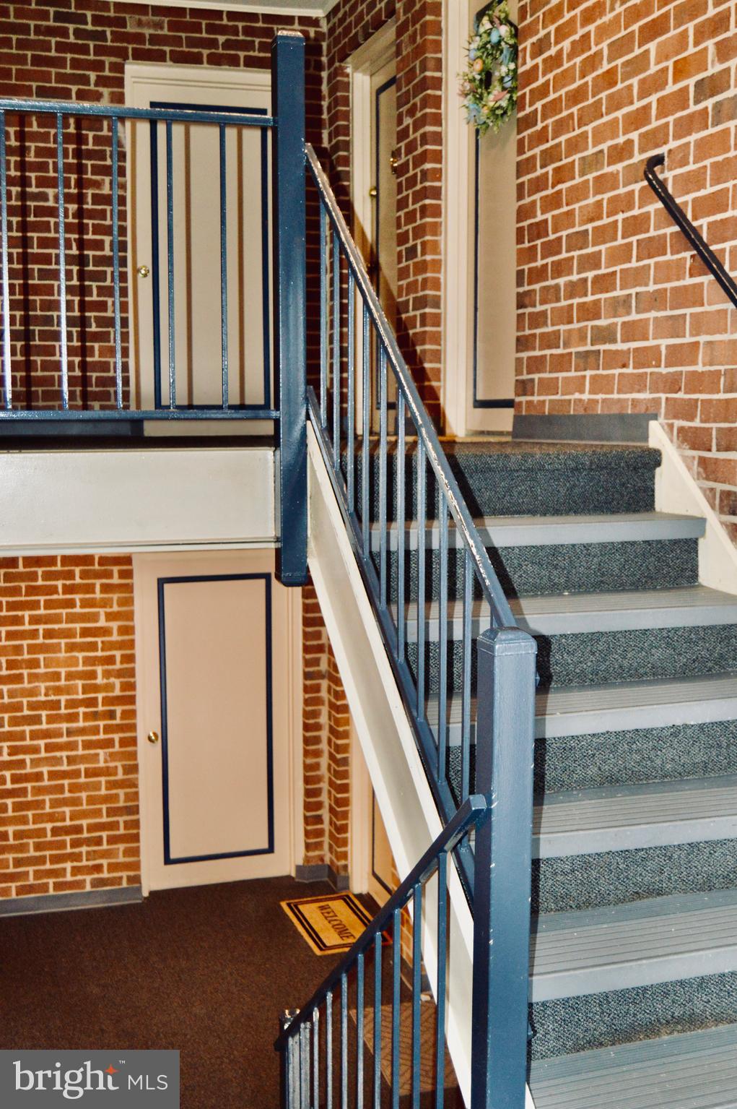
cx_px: 368
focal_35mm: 39
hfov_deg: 34.2
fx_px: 1199
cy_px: 554
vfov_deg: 49.6
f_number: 4
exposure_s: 1/60
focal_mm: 26
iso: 1400
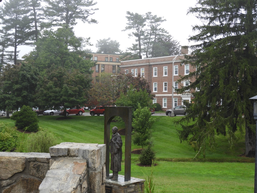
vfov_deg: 26.6
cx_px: 128
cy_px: 96
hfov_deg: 34.9
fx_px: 408
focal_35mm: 55
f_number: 4
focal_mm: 9.9
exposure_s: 1/30
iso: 100
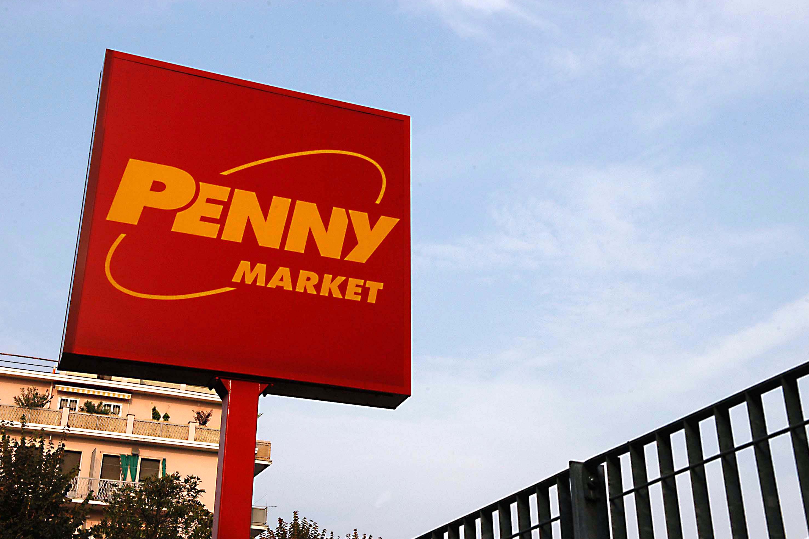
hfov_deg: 40.3
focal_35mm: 49
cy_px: 268
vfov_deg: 27.5
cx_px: 404
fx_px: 1101
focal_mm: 32
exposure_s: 1/400
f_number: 10
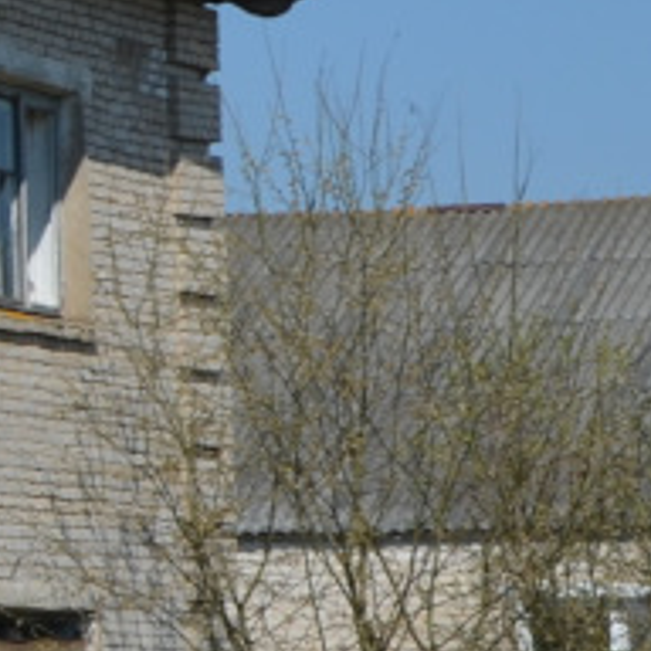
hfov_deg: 5.9
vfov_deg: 6.7
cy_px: 78
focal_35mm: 259
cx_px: -1844
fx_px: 5511
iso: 100
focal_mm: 26
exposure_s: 1/320
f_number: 9
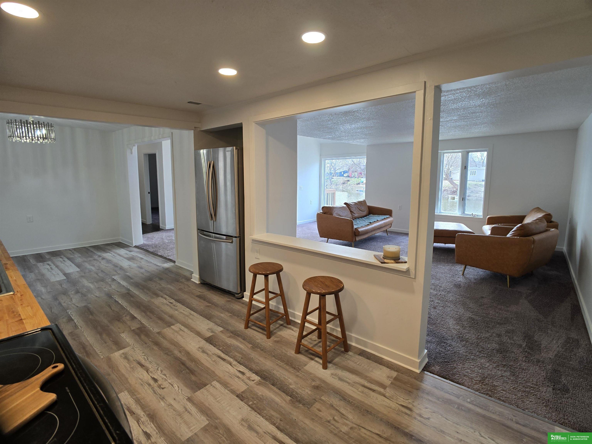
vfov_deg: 58.9
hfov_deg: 73.9
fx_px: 393
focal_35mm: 23
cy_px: 222
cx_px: 296
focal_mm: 6.3
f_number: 1.7
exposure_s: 1/120
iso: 80
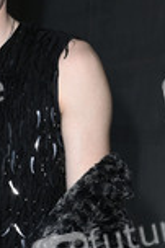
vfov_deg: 13.9
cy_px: 175
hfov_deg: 9.2
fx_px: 1013
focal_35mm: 147
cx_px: -33
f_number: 6.3
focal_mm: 56
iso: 640
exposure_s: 1/160
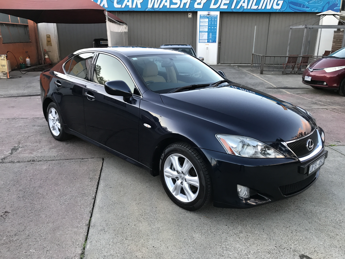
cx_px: 172
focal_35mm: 28
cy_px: 130
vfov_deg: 49.7
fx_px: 279
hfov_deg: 63.4
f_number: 1.8
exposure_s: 1/33
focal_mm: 3.99
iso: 32
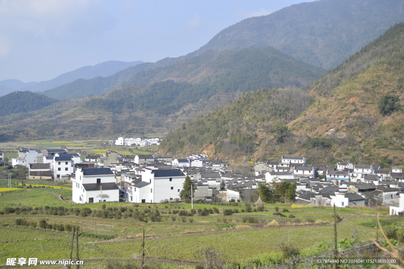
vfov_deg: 29.8
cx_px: 202
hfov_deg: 43.6
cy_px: 134
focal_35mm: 45
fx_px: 505
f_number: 5
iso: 100
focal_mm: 30
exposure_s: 1/400
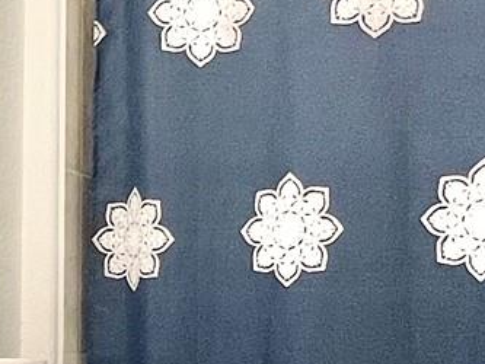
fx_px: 1121
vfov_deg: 18.1
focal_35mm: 80
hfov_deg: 22.3
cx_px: -117
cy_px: 339
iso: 200
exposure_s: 1/60
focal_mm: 1.57
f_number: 1.8
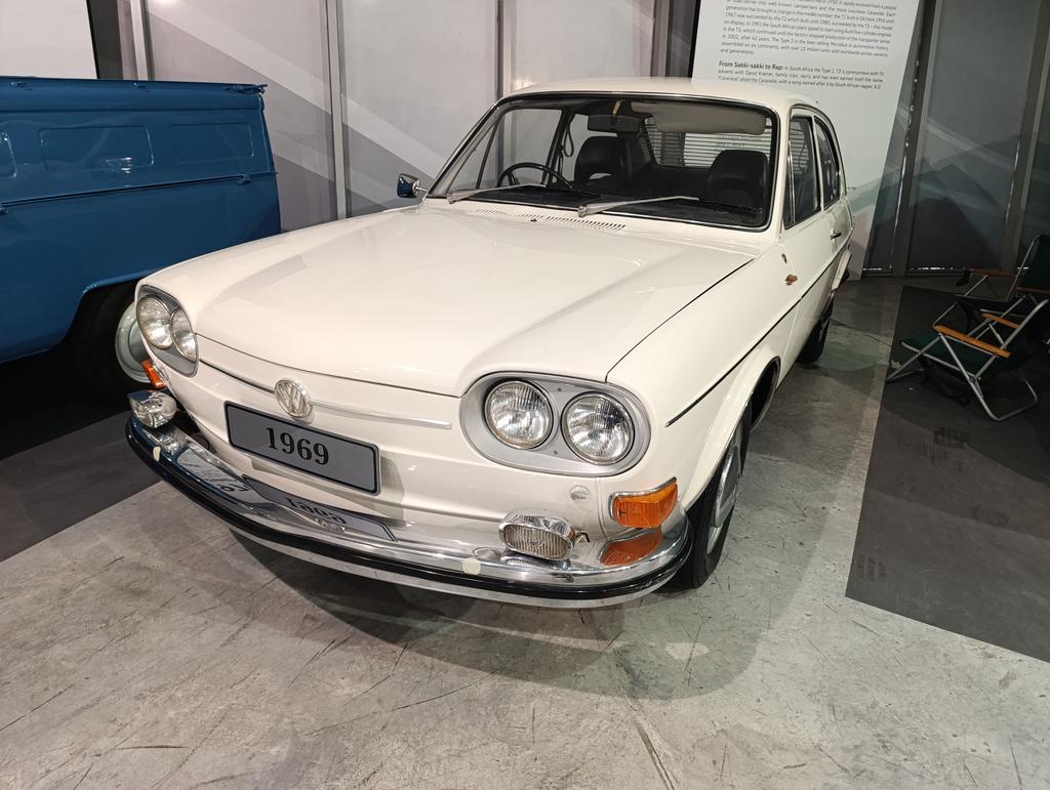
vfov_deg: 59.0
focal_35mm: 23
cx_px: 525
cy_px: 395
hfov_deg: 73.8
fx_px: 699
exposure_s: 1/50
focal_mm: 6.14
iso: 1250
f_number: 1.6
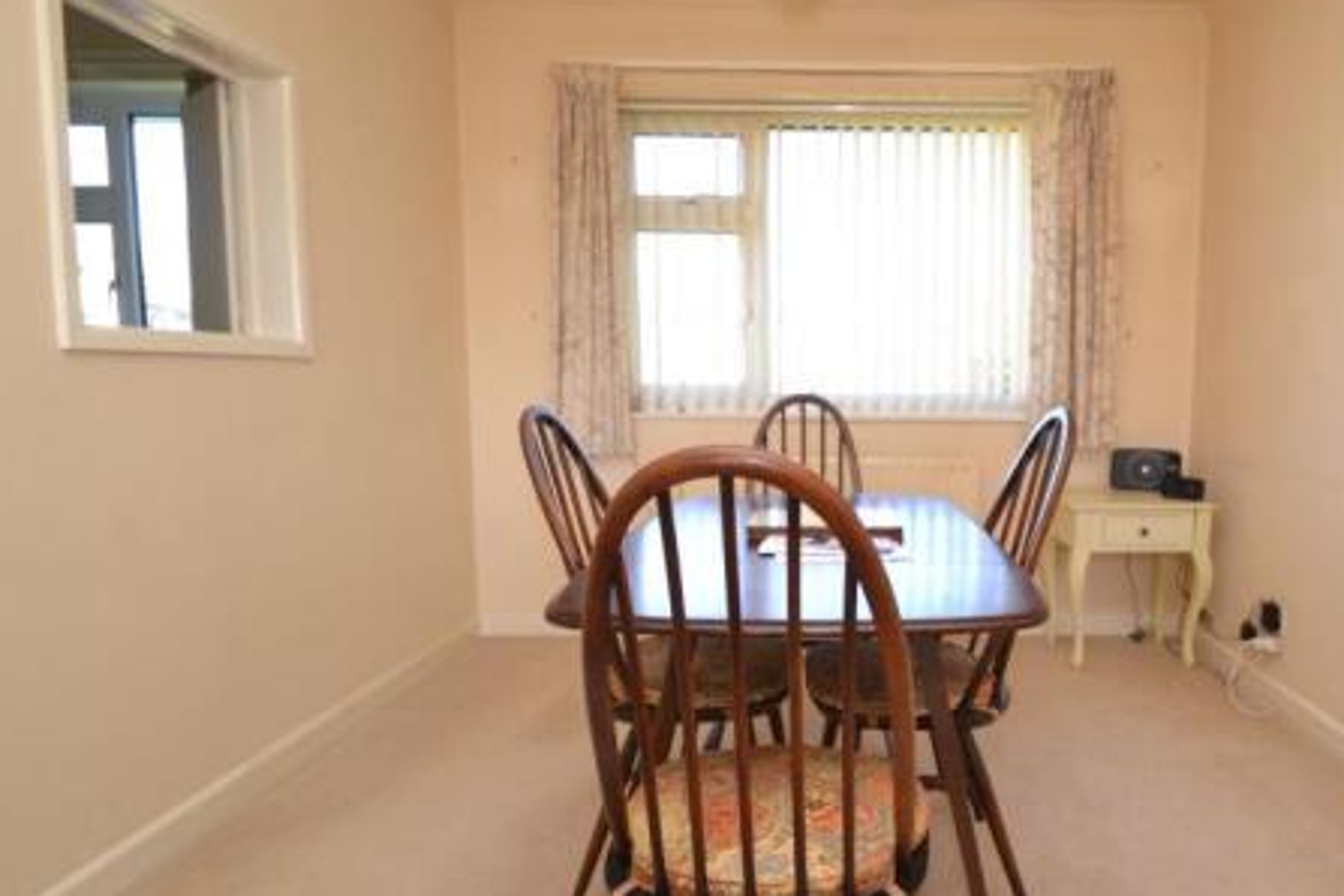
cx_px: 876
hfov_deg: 76.5
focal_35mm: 22
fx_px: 821
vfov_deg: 57.2
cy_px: 453
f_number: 5
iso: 400
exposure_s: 1/100
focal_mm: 10
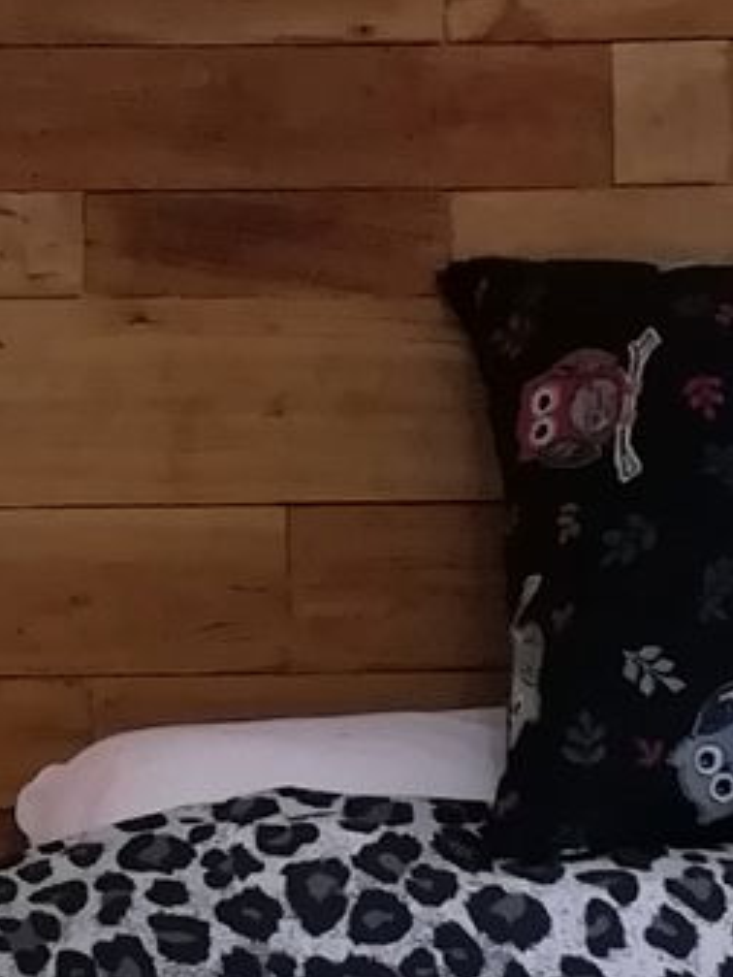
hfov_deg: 9.0
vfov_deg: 11.8
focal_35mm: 165
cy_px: 1022
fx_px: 4659
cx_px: 506
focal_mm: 3.21
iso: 200
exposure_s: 1/33.3
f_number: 2.2
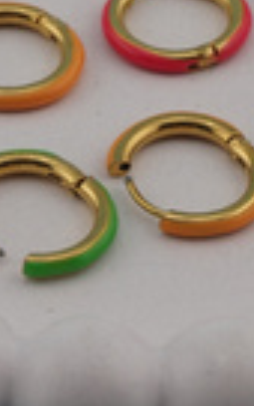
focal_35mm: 212
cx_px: 66
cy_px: 76
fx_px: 2348
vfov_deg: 9.9
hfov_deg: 6.2
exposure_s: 1/125
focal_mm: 42
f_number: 9
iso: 100
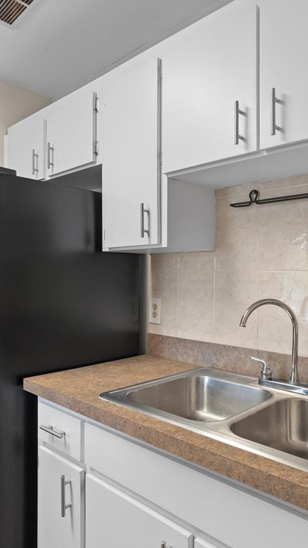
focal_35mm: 26
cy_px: 280
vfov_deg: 71.9
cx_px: 159
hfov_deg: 44.4
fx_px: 377
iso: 250
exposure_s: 1/2.5
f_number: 9
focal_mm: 16
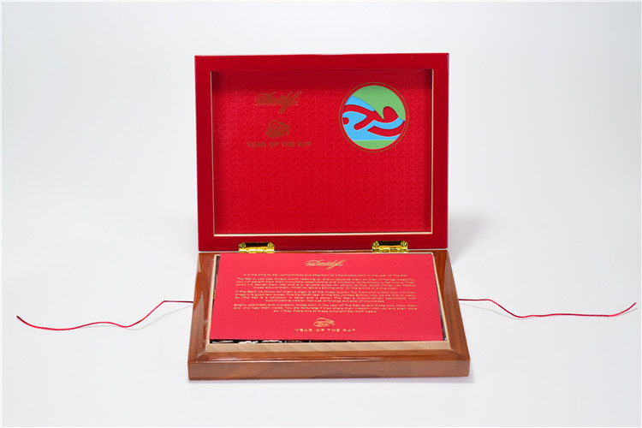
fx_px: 1337
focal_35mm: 75
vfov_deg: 18.2
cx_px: 321
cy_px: 214
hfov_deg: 27.0
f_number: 5.6
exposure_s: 1/125
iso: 800
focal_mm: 50
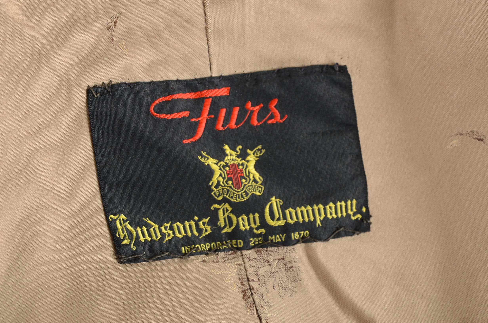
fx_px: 2131
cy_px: 162
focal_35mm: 158
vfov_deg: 8.7
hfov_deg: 13.1
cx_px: 244
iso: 200
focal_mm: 105
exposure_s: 1/125
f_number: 10
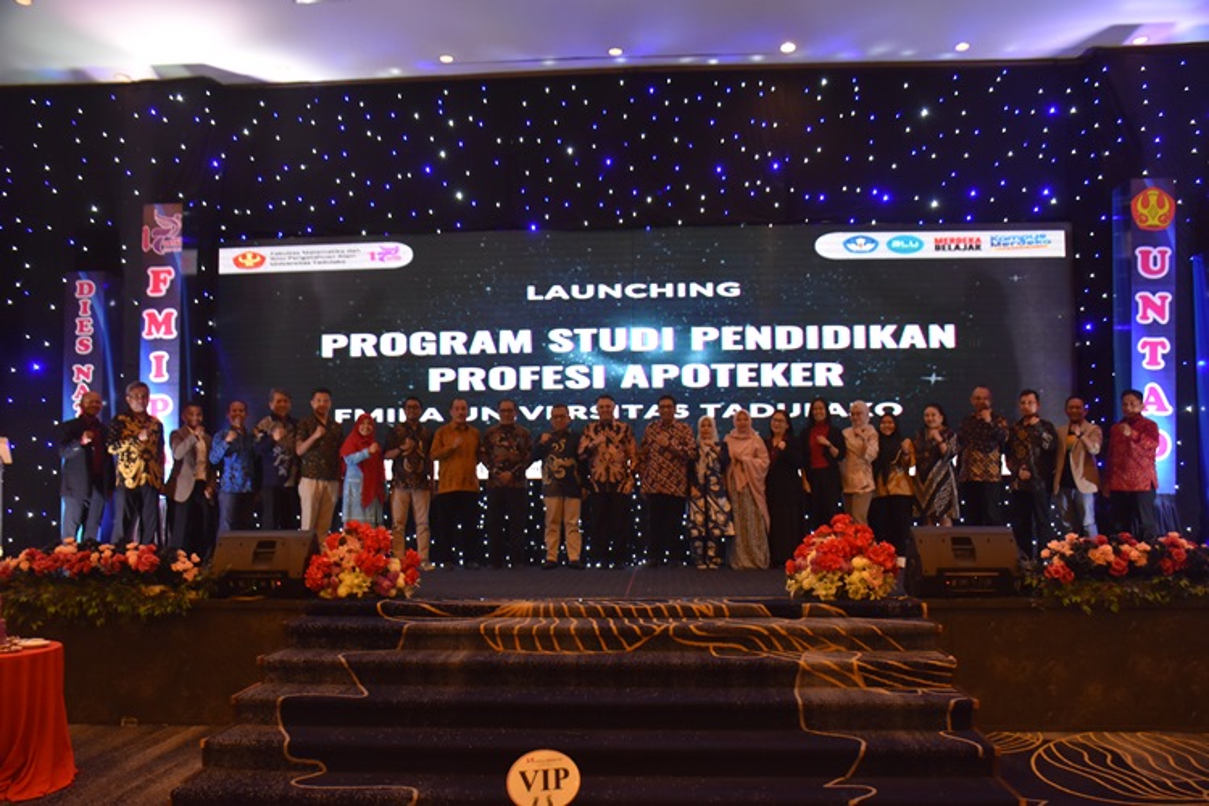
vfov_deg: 43.6
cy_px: 403
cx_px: 604
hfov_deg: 61.9
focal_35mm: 30
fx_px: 1007
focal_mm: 20
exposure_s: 1/60
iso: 1400
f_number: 4
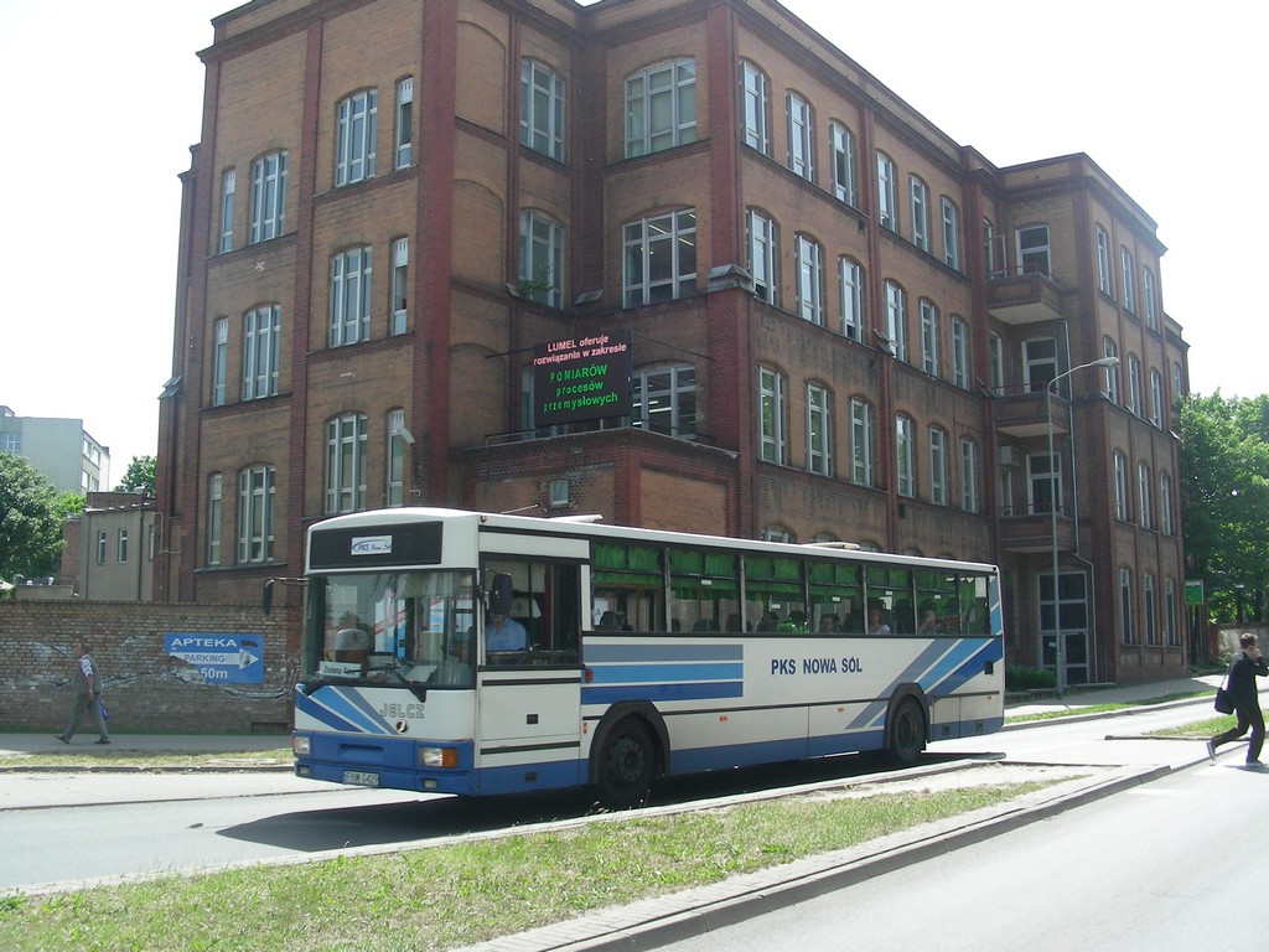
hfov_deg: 49.0
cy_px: 476
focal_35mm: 38
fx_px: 1393
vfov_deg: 37.7
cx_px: 634
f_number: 4
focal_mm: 6.3
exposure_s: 1/286
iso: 50
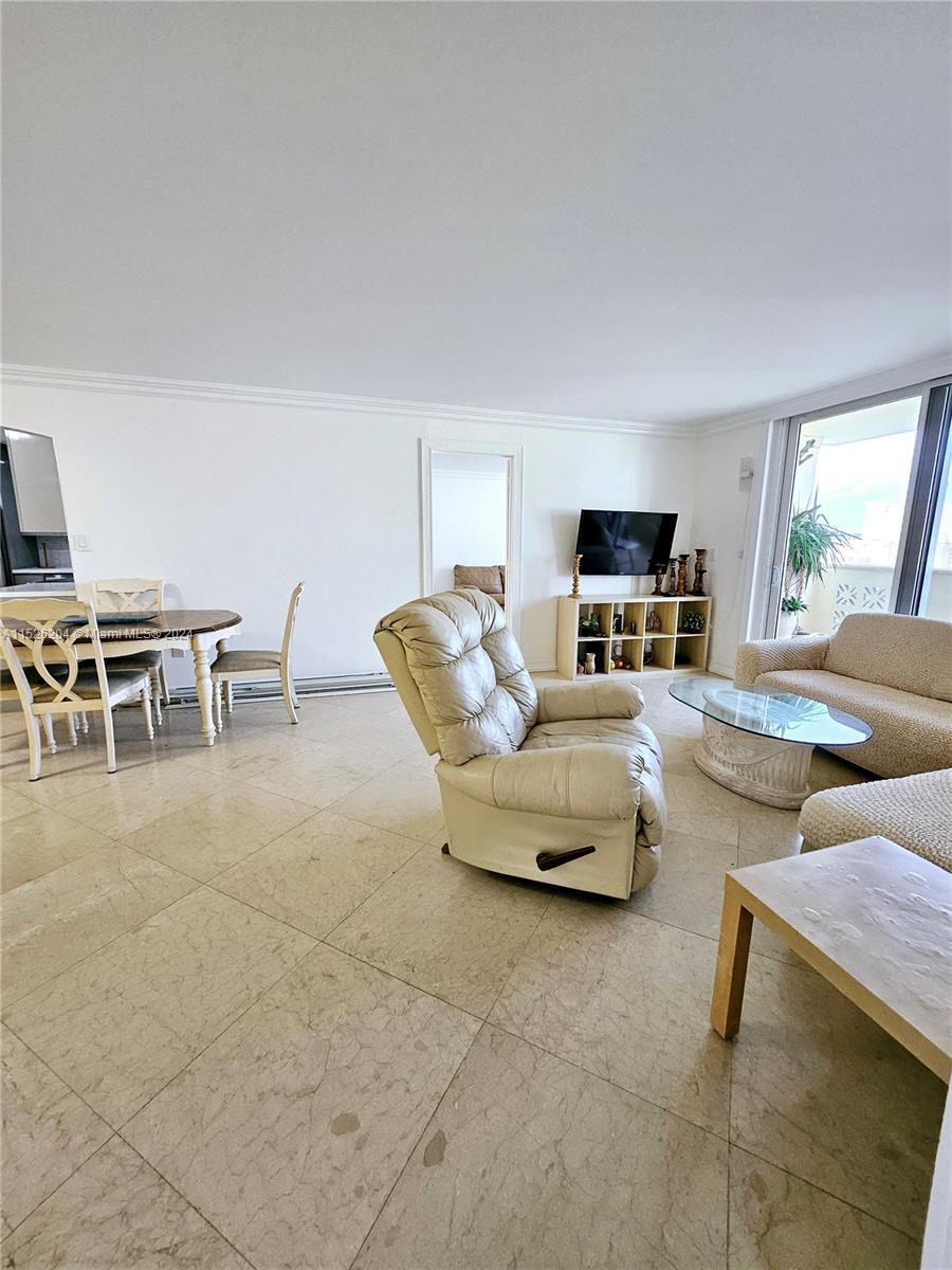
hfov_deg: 89.9
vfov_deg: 106.2
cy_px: 635
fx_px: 477
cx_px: 476
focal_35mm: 13
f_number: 2.2
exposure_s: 1/60.2
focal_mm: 1.74
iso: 125
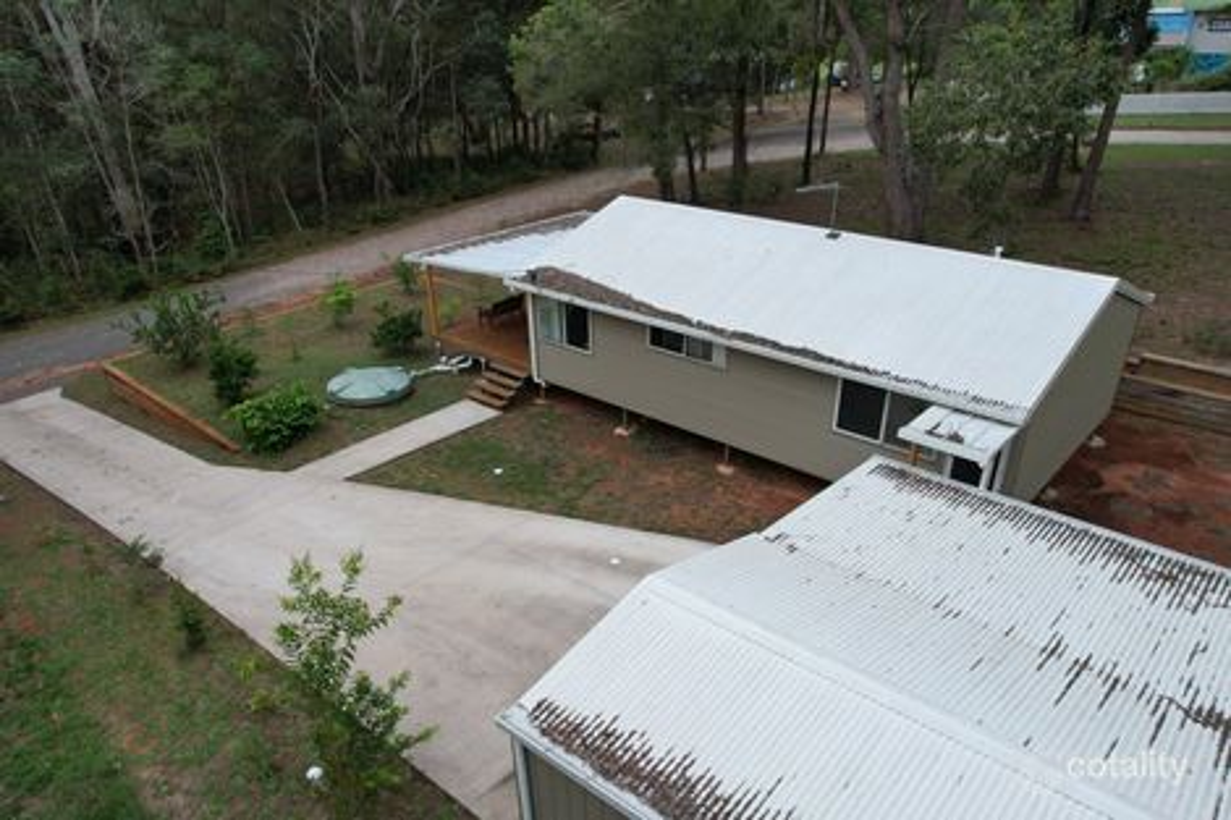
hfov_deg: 78.6
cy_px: 410
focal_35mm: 22
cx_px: 616
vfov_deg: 57.2
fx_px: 752
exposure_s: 1/640
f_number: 2.8
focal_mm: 8.38
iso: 100
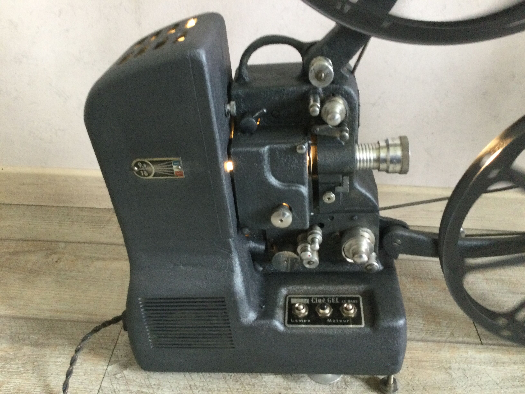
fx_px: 470
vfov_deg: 45.4
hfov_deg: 58.4
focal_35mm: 31
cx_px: 262
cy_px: 197
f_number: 2.4
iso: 160
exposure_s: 1/33
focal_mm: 3.3
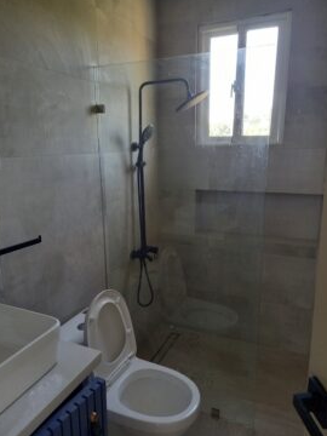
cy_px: 220
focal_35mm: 26
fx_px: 327
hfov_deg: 53.1
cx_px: 164
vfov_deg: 67.3
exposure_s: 1/33
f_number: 2
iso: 160
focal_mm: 4.6
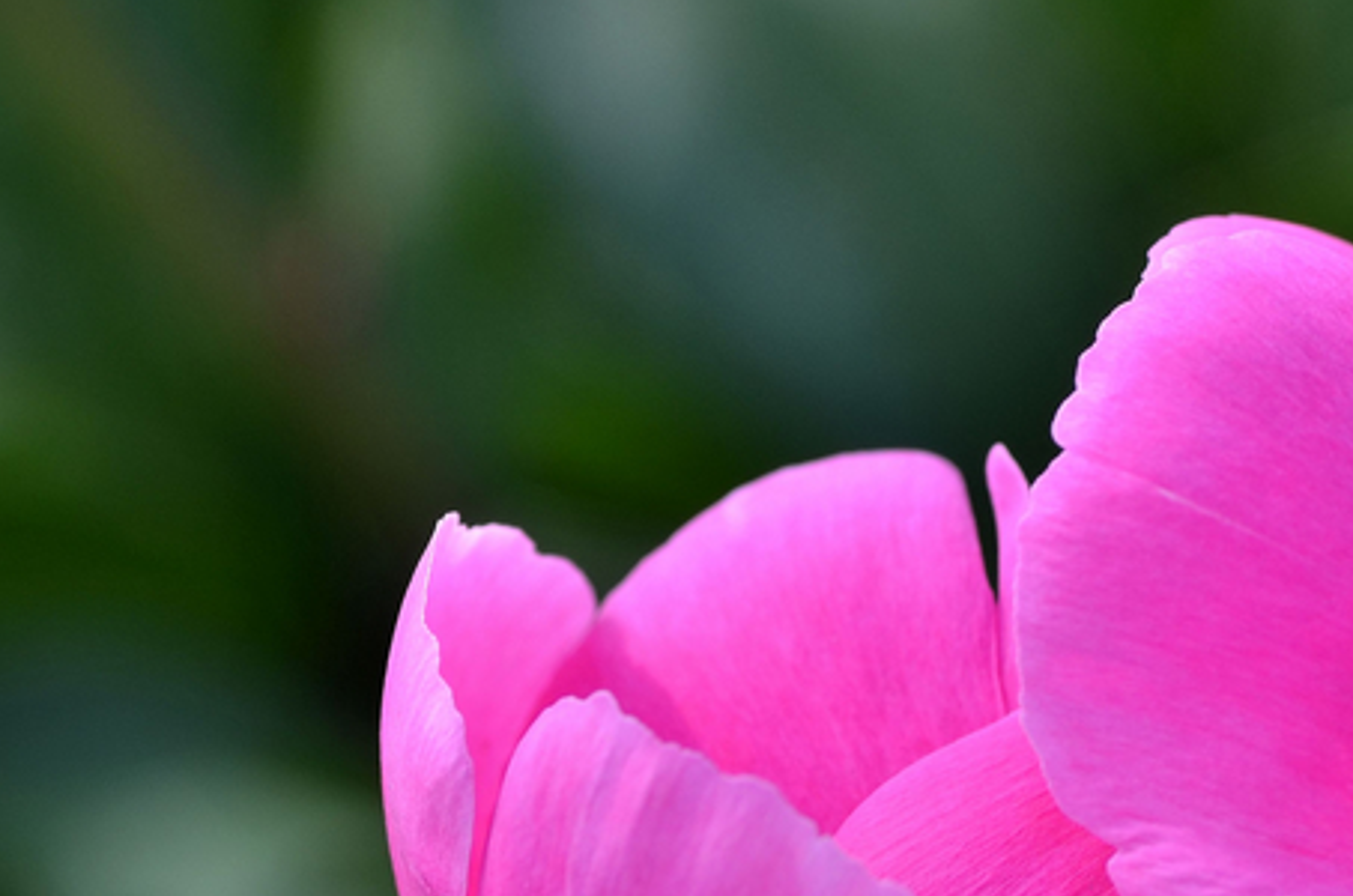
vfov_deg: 4.6
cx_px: 842
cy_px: 881
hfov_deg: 6.9
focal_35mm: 298
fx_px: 11176
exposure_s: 1/160
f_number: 9
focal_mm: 90
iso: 100
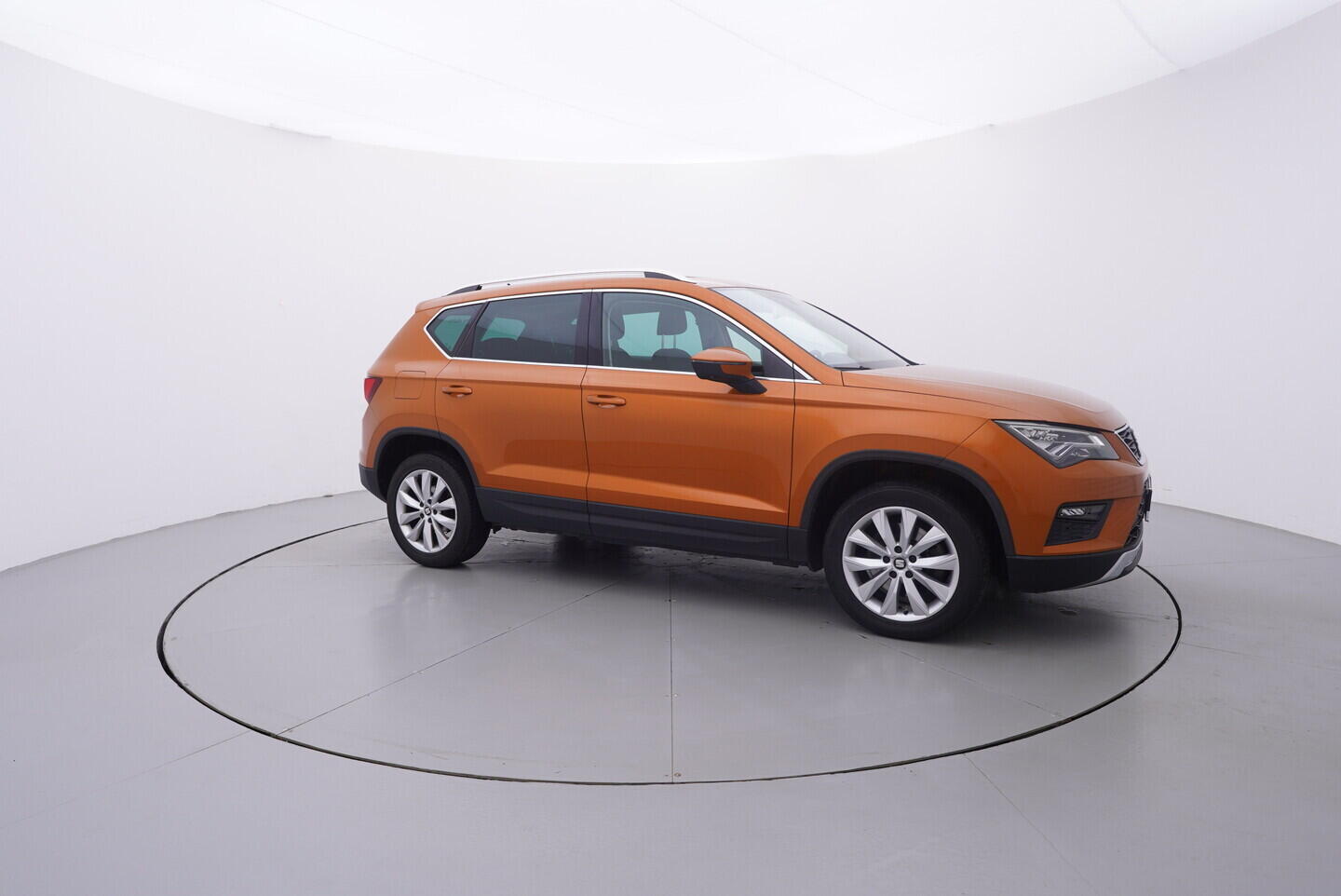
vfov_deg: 56.2
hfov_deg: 77.3
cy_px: 448
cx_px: 670
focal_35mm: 22
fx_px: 839
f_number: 5
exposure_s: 1/80
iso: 200
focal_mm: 15
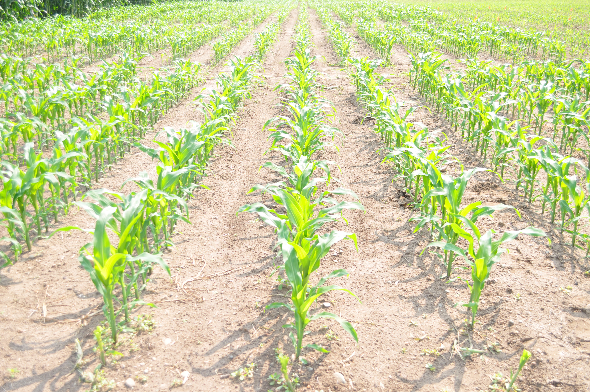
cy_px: 196
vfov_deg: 36.8
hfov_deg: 53.2
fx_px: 589
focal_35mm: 36
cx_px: 295
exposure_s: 1/250
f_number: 10
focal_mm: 24
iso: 200
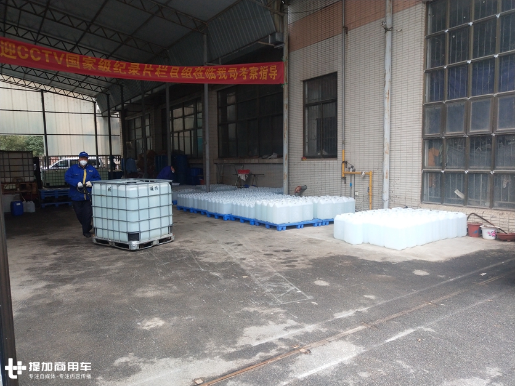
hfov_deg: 60.0
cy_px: 193
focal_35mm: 30
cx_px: 258
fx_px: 446
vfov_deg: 46.8
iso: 64
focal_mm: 3.95
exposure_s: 1/100
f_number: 1.8
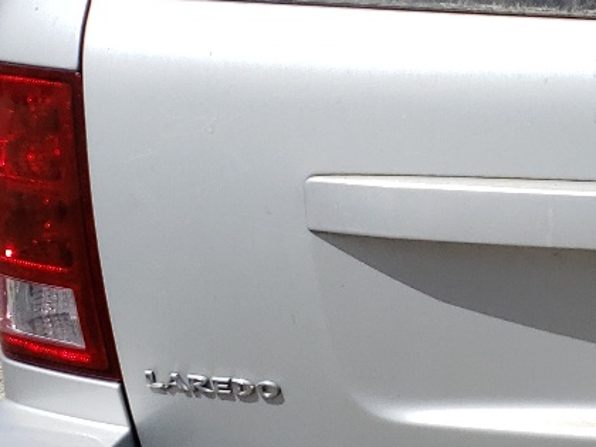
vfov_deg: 14.9
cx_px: 768
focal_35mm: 99
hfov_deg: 18.5
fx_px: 1705
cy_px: 237
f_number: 1.5
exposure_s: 1/5000
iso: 50
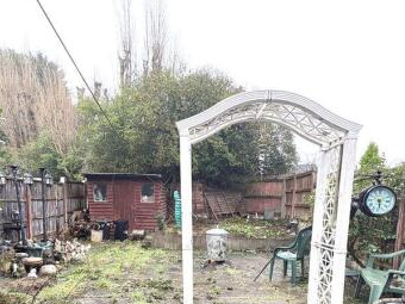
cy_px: 233
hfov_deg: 71.5
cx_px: 192
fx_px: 281
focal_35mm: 24
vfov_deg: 53.8
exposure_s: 1/99
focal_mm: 2.22
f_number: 2.2
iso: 125
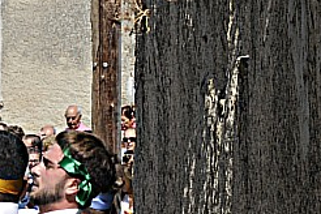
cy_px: 217
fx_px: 5546
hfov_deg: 3.3
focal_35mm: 622
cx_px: -185
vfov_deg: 2.2
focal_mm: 120
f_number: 13
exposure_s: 1/160
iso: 200
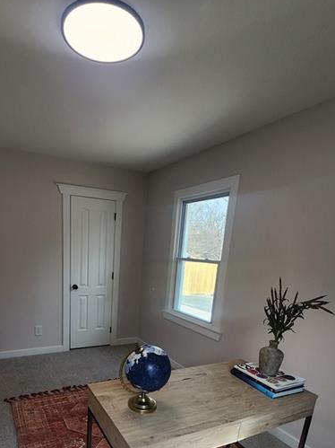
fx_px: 258
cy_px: 320
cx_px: 128
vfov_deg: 77.4
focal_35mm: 20
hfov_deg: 65.1
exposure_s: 1/144
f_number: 2.2
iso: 50
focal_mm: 2.2
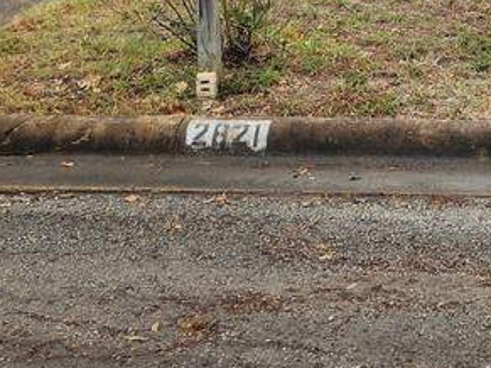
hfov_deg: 22.5
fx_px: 1148
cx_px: 565
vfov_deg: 16.4
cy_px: -208
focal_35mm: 81
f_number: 1.8
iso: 20
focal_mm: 5.4
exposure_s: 1/562
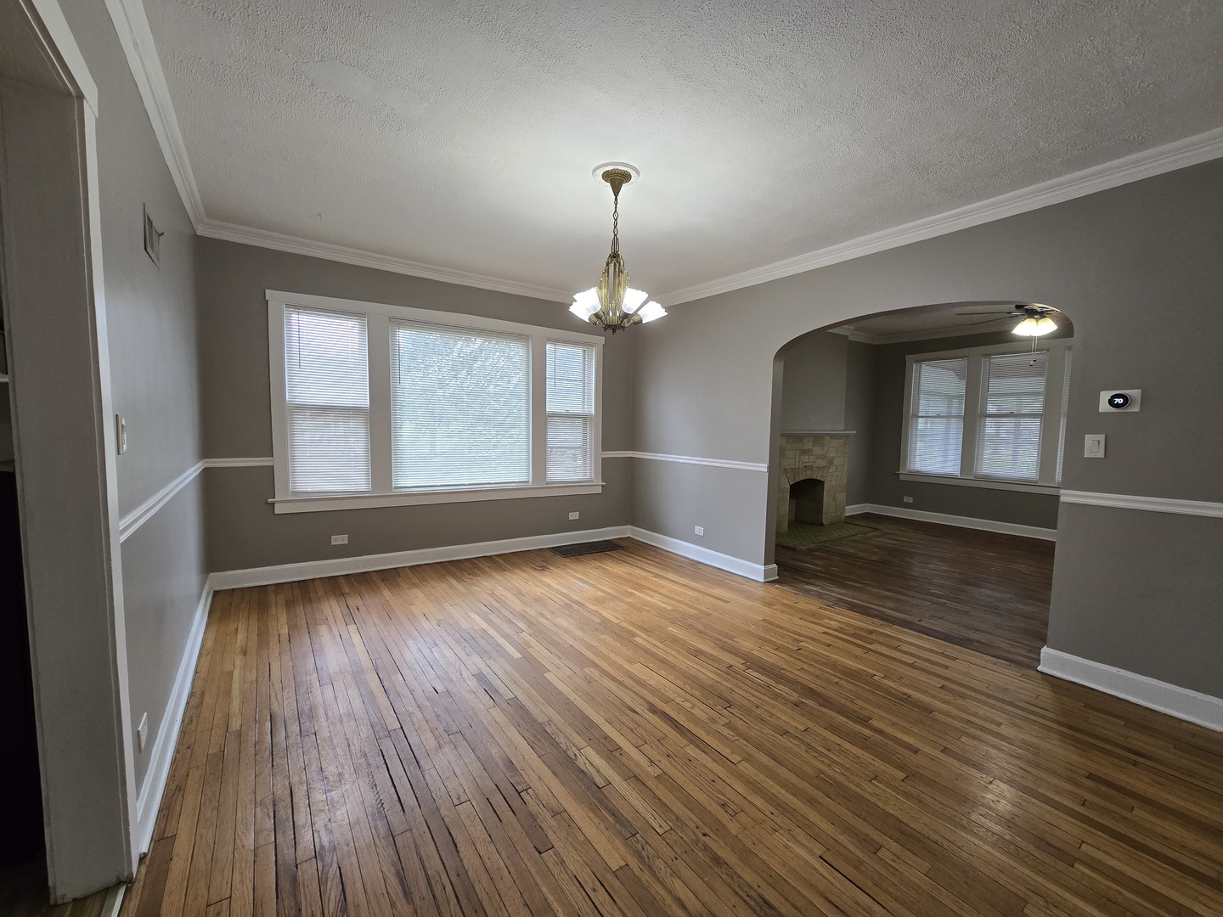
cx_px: 612
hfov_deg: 106.2
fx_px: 459
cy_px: 458
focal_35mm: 13
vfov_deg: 89.9
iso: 125
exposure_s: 1/60
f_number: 2.2
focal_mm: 2.2
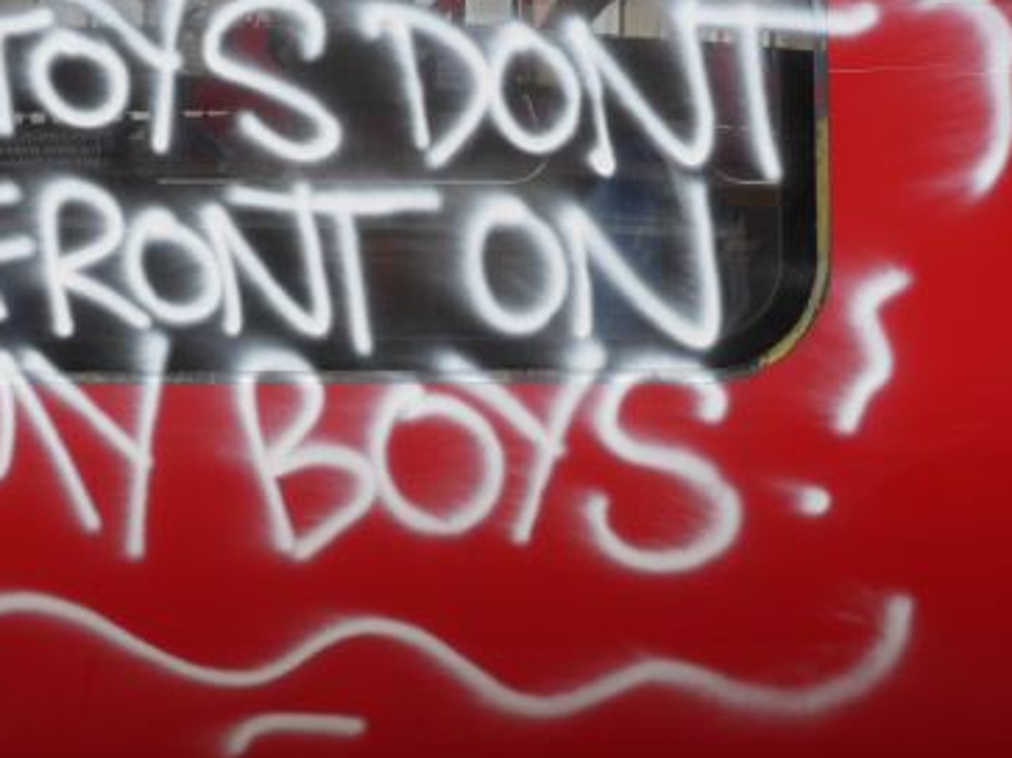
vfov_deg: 16.2
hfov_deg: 21.5
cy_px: 283
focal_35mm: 91
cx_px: 466
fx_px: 2660
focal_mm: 13.4
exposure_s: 1/80
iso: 160
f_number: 3.9
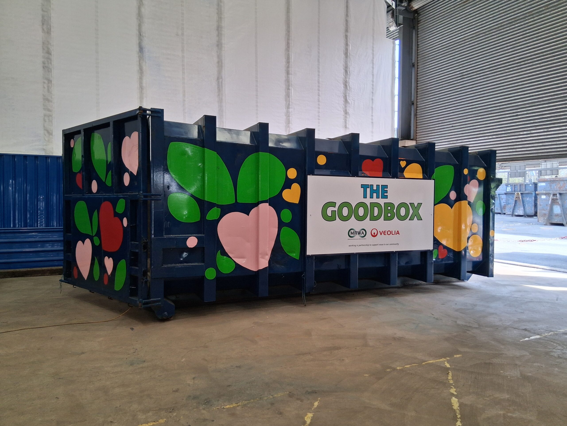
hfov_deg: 67.3
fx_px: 426
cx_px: 284
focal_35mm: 26
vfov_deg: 53.1
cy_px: 213
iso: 80
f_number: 1.8
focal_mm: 3.98
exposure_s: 1/100
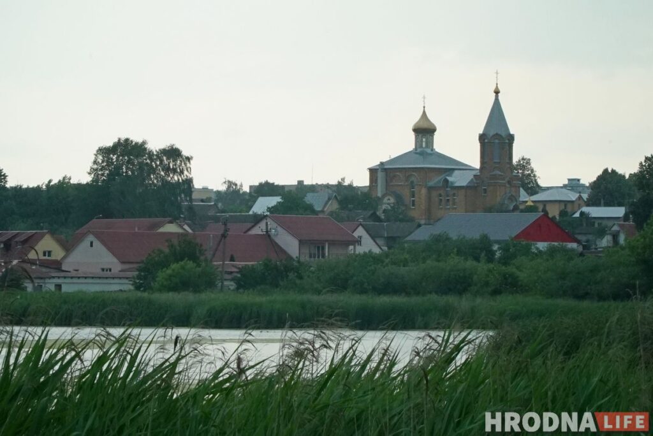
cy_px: 218
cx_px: 326
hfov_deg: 13.1
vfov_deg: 8.8
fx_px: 2849
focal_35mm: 157
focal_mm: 105
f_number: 22
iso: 4000
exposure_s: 1/160
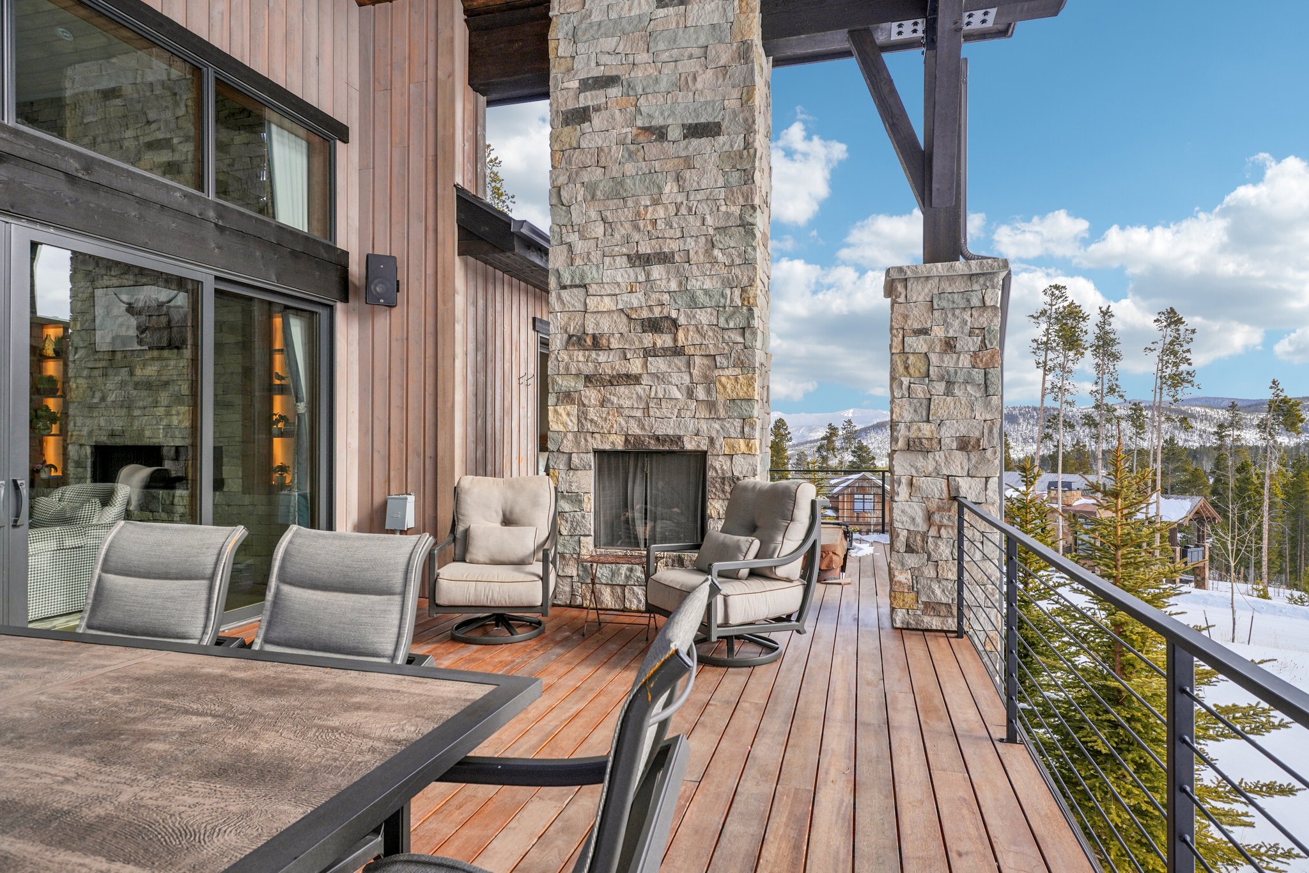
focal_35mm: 20
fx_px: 709
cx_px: 654
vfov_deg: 63.2
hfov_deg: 85.4
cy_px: 436
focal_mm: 13
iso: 100
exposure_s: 1/200
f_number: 8
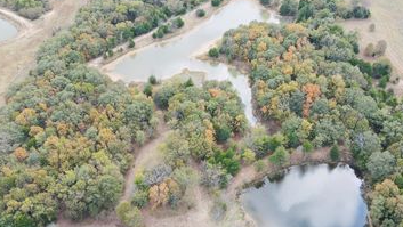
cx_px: 237
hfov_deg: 53.7
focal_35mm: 37
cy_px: 106
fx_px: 396
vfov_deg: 32.0
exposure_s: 1/125
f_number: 2.8
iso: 100
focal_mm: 4.5
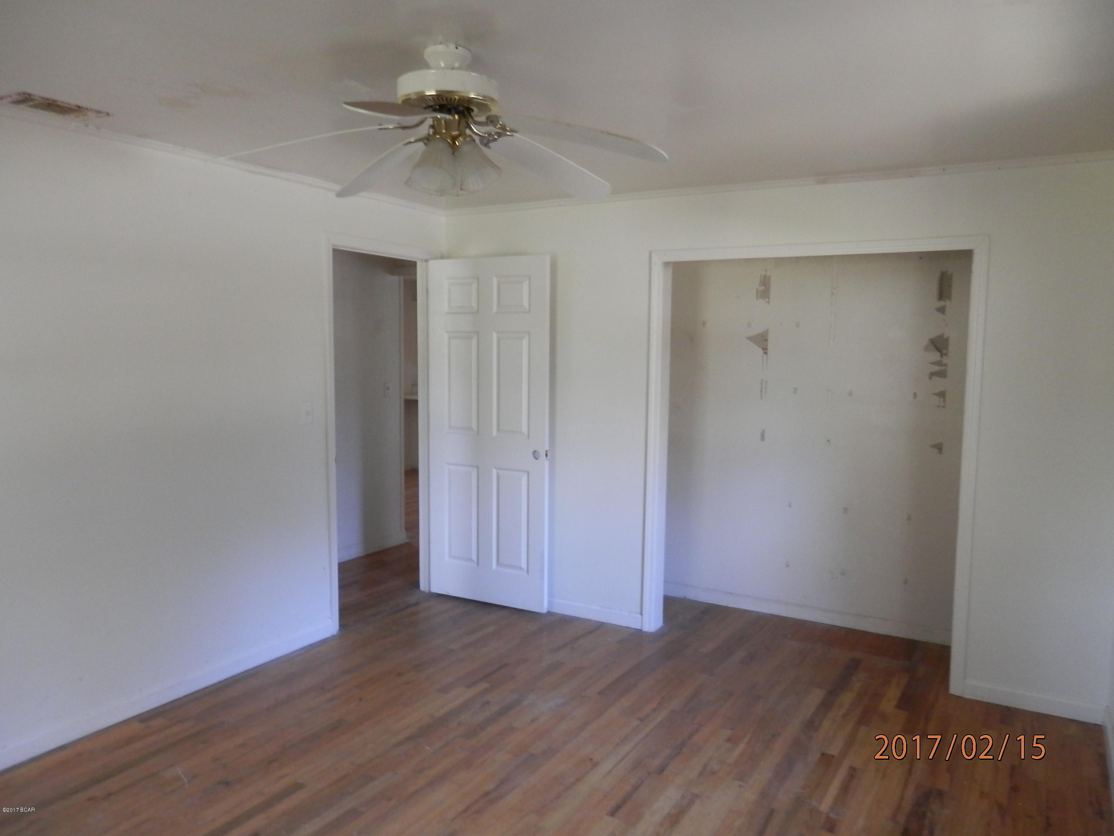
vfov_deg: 54.9
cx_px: 557
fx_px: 805
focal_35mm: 25
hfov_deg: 69.4
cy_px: 418
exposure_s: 1/20
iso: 200
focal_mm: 4.5
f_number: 3
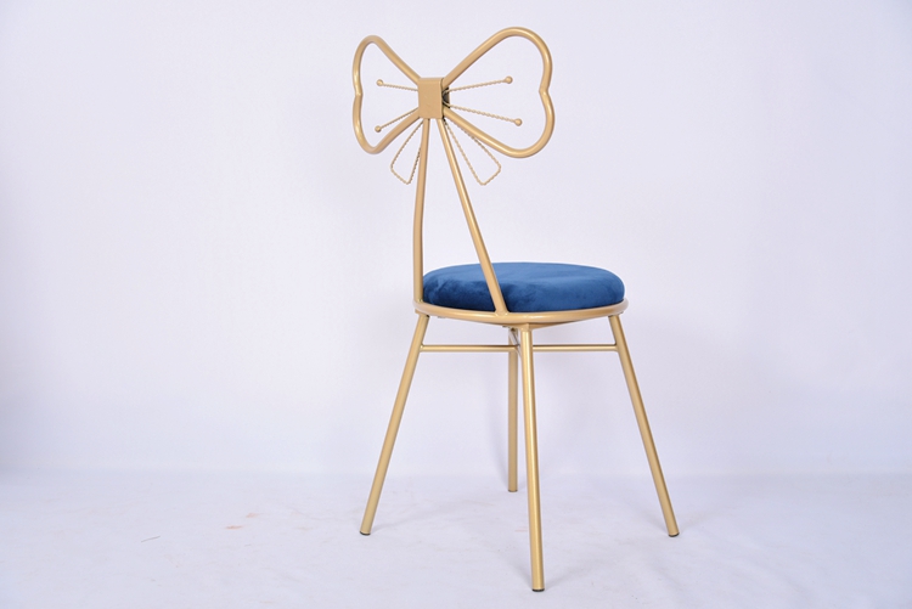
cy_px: 304
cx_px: 456
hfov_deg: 41.1
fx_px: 1217
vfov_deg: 28.1
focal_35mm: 48
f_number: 4.2
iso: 125
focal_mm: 48
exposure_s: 1/10
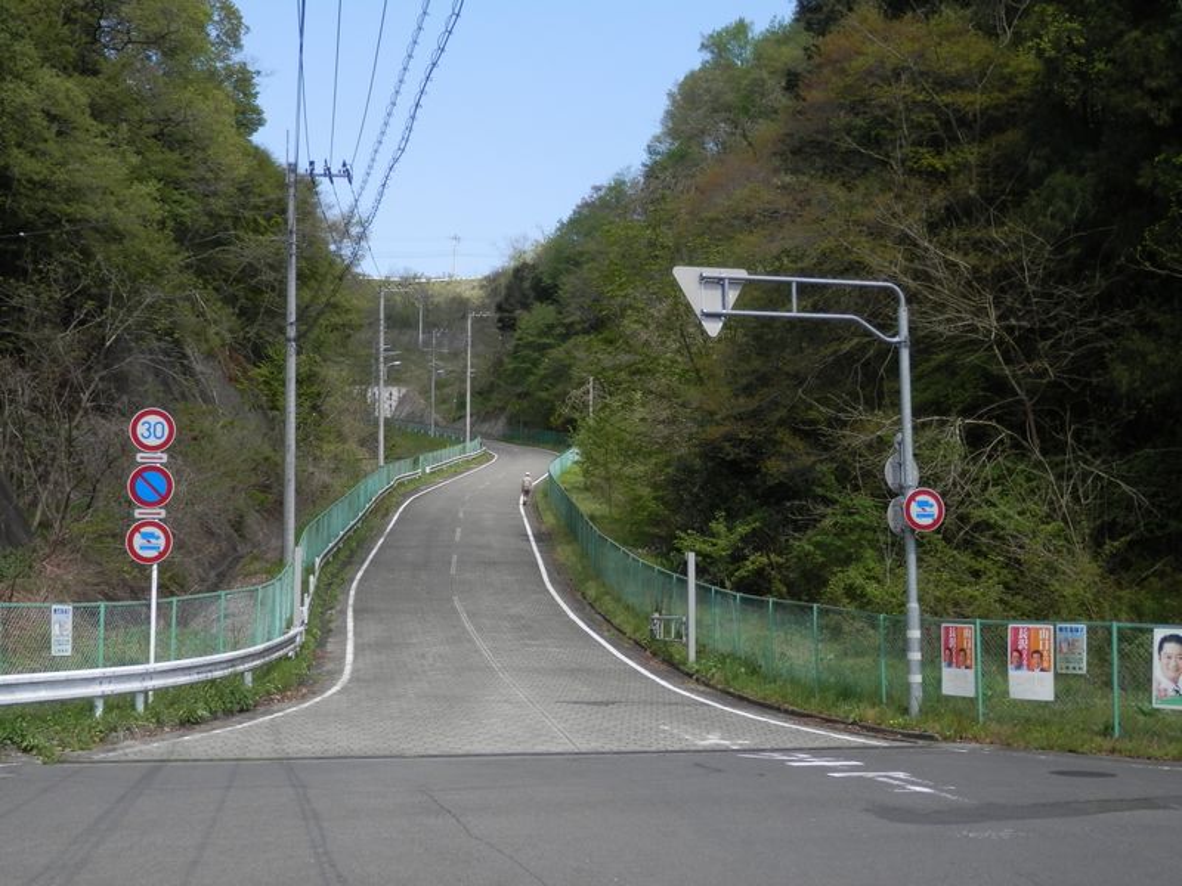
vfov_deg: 32.2
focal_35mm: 45
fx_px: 1537
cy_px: 443
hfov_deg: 42.1
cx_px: 591
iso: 80
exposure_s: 1/400
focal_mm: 8
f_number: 3.8
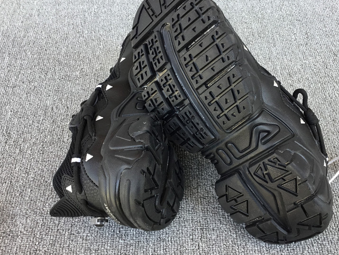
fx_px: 382
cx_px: 194
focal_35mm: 39
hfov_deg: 47.7
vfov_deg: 36.8
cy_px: 114
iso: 32
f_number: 2.4
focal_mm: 3.3
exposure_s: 1/100
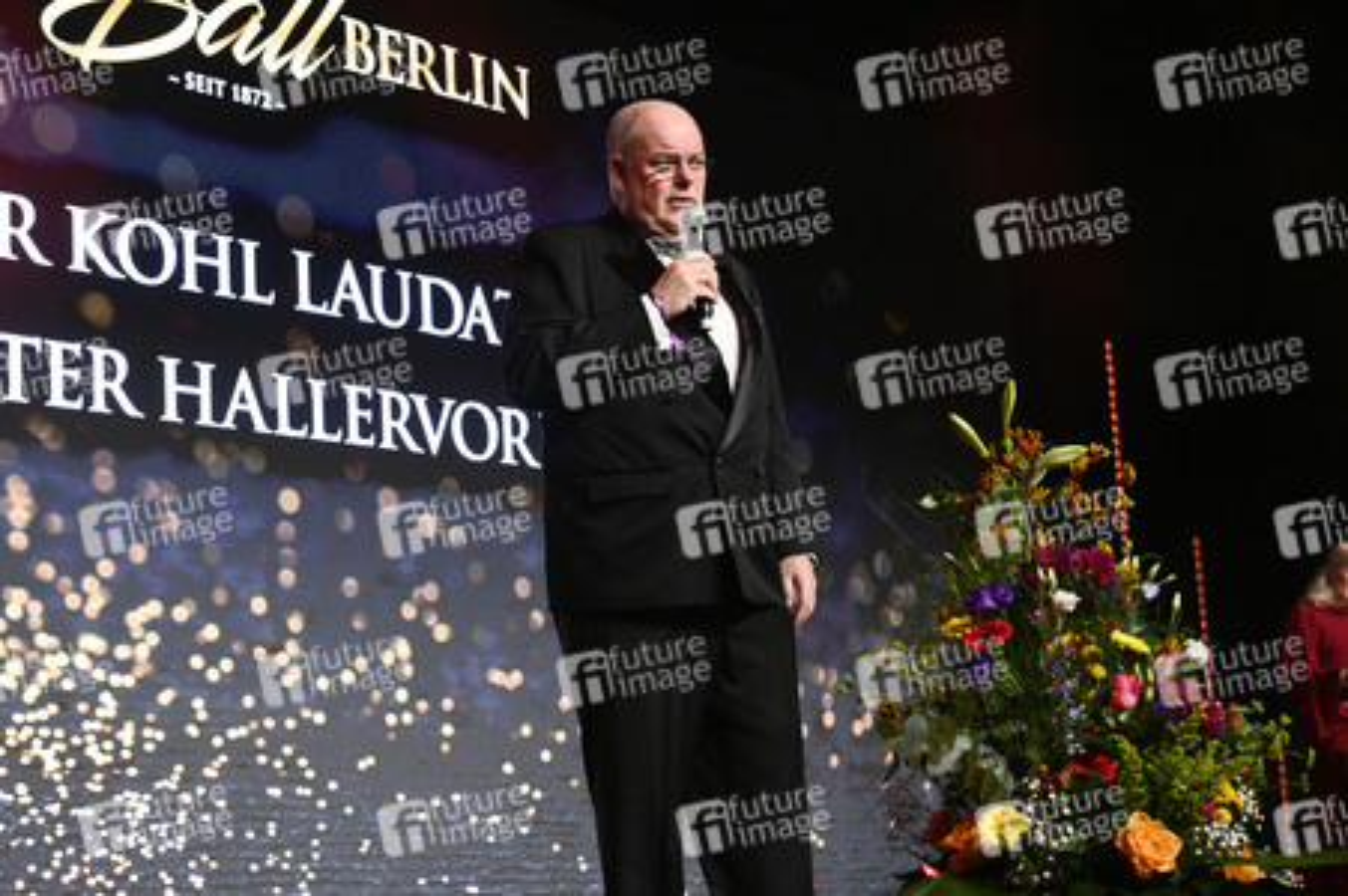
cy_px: 448
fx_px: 2619
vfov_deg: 19.4
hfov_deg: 28.9
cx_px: 674
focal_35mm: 70
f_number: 5.6
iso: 5000
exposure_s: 1/250
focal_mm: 70
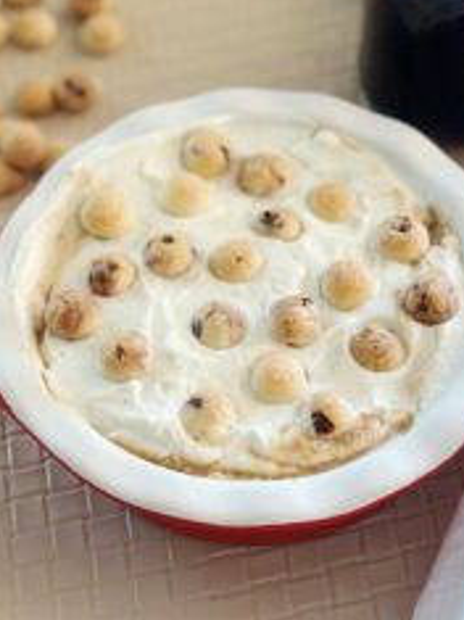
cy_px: 95
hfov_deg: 15.1
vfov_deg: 19.8
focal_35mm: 98
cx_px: 219
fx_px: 1753
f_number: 1.78
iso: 125
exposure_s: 1/60
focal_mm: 6.86
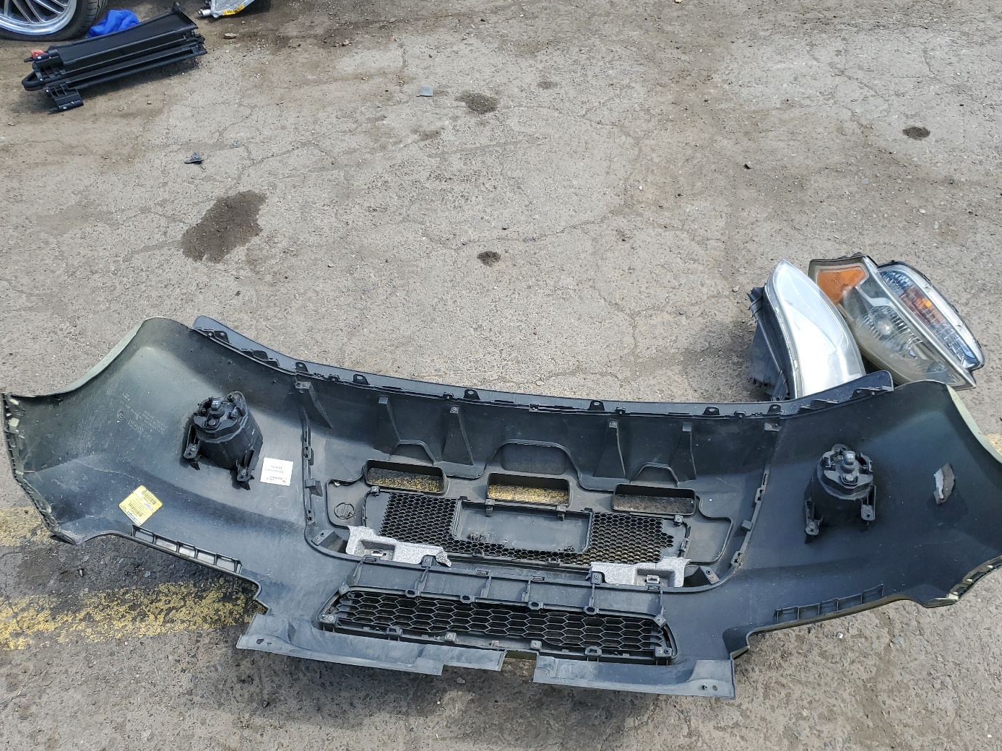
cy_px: 401
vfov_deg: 46.8
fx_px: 868
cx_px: 551
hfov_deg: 59.8
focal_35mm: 30
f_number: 1.5
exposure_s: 1/714
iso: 50
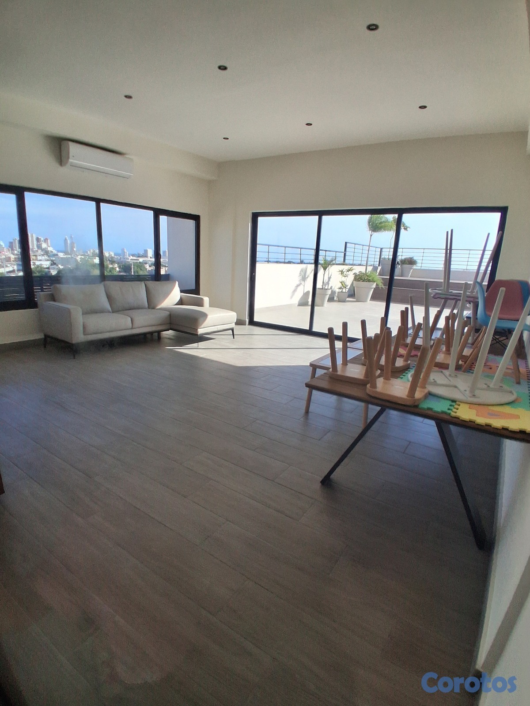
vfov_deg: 91.0
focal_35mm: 17
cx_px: 265
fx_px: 347
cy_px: 353
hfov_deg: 74.7
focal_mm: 1.4
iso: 50
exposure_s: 1/887
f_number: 2.2
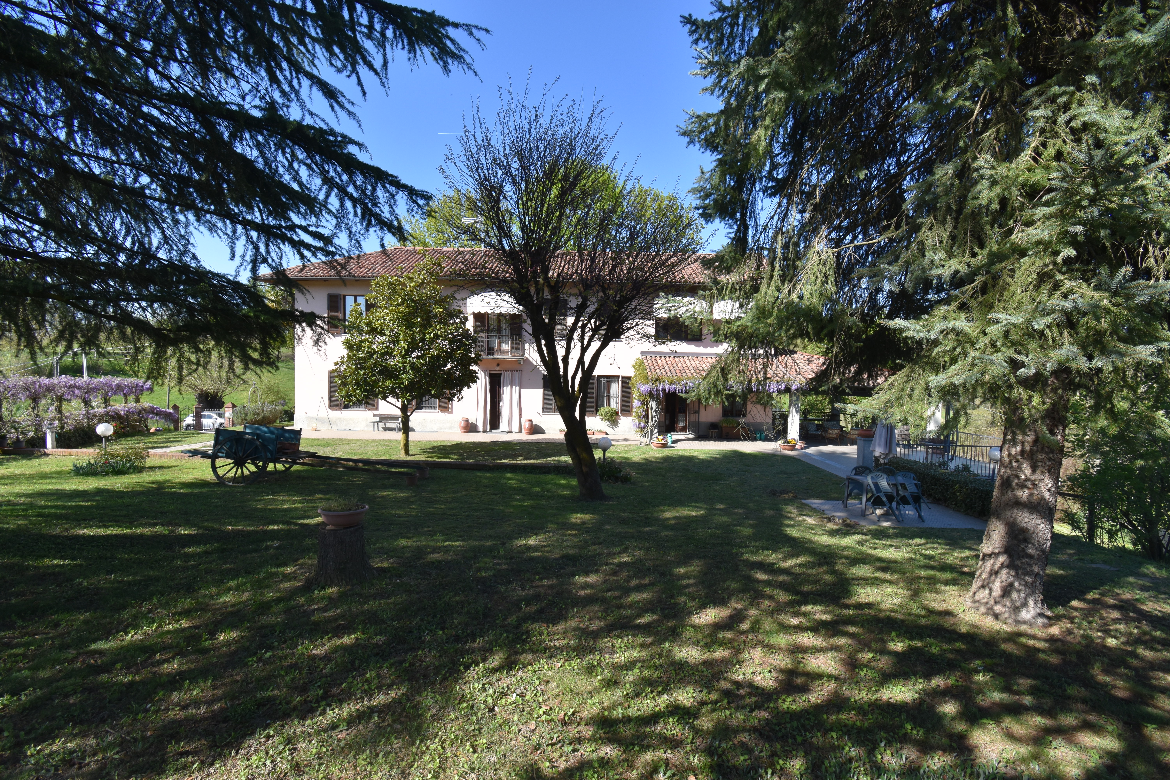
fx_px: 487
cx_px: 585
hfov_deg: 100.4
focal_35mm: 15
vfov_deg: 77.3
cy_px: 390
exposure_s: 1/250
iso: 200
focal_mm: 10
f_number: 8
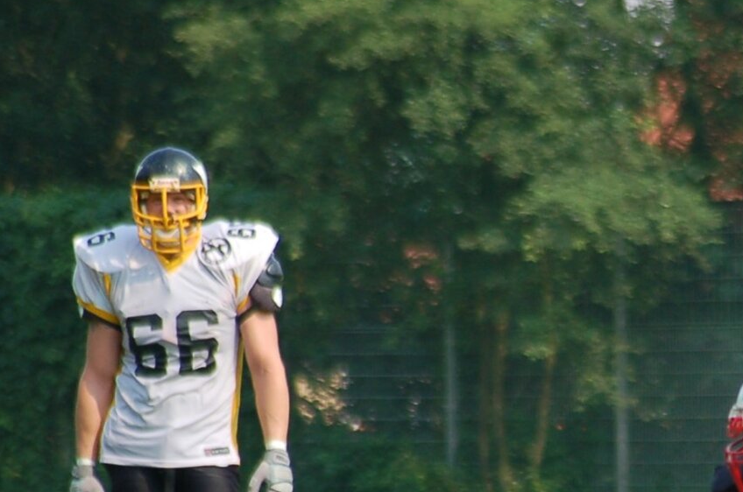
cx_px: 781
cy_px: 612
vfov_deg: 1.6
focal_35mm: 856
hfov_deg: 2.4
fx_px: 17634
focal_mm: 220
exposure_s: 1/1000
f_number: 5.3
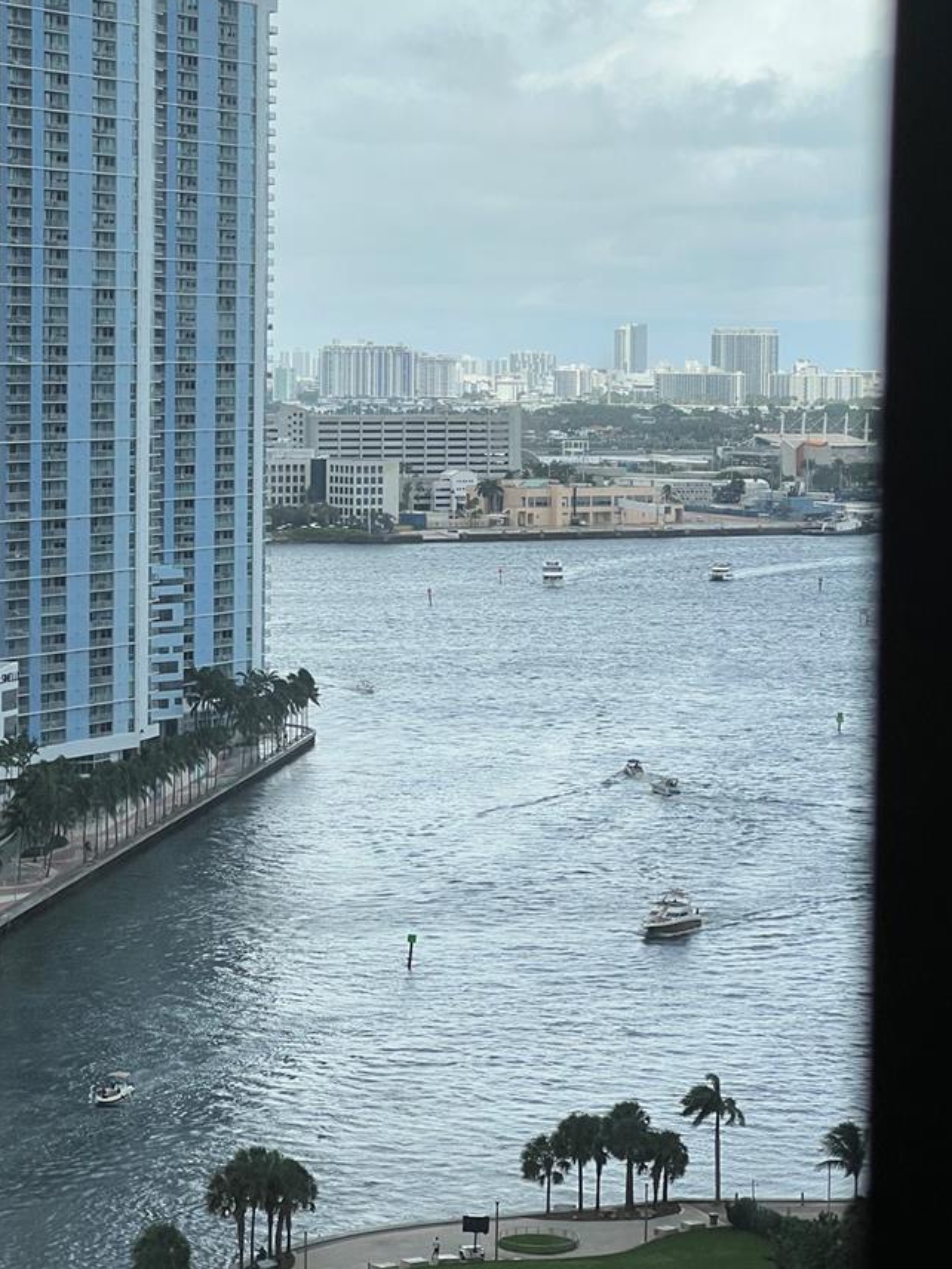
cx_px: 380
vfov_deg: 18.2
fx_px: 3960
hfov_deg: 13.7
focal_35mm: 108
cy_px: 664
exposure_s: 1/421
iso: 32
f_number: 2.8
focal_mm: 9
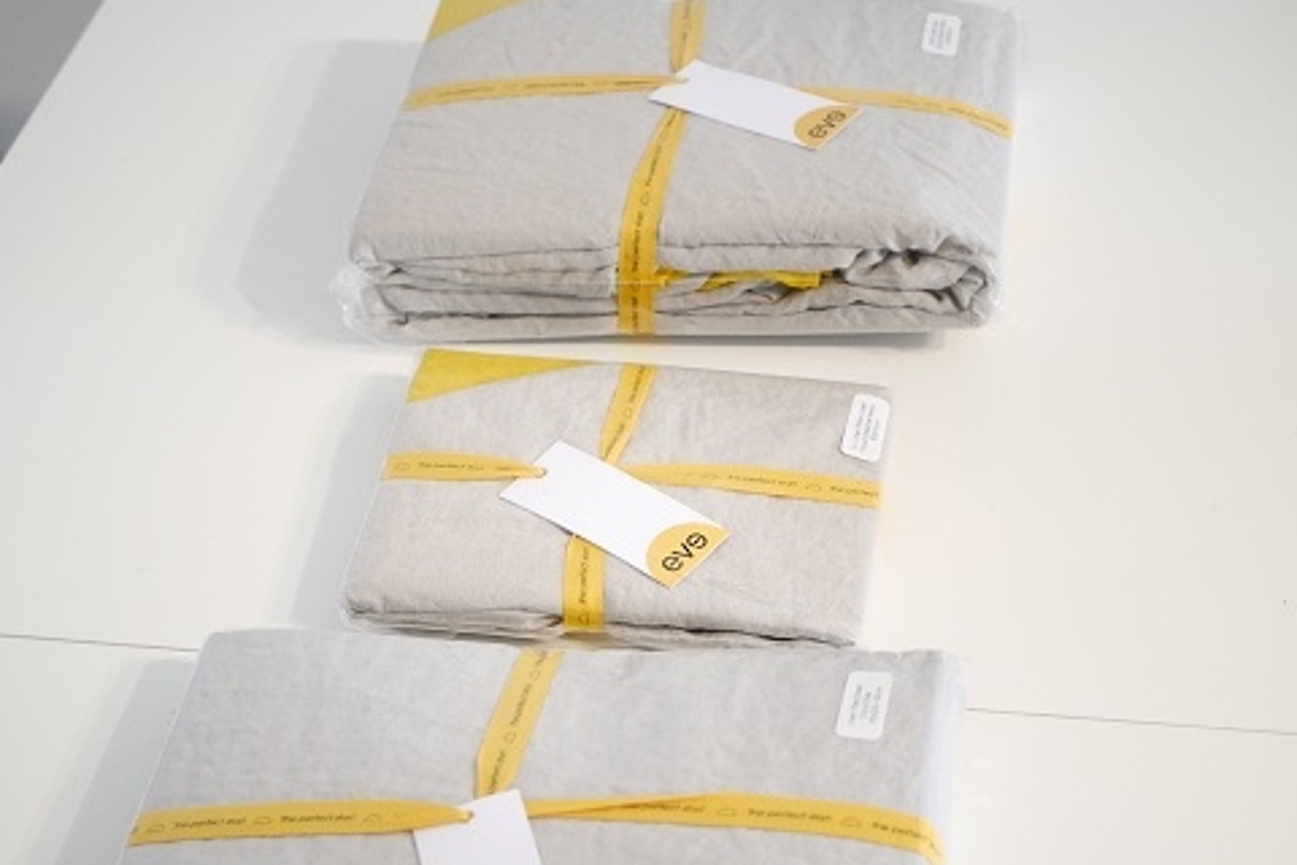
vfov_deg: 20.9
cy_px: 560
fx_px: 2342
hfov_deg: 30.9
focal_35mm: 65
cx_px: 538
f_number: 1.7
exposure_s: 1/60
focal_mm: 25
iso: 2000
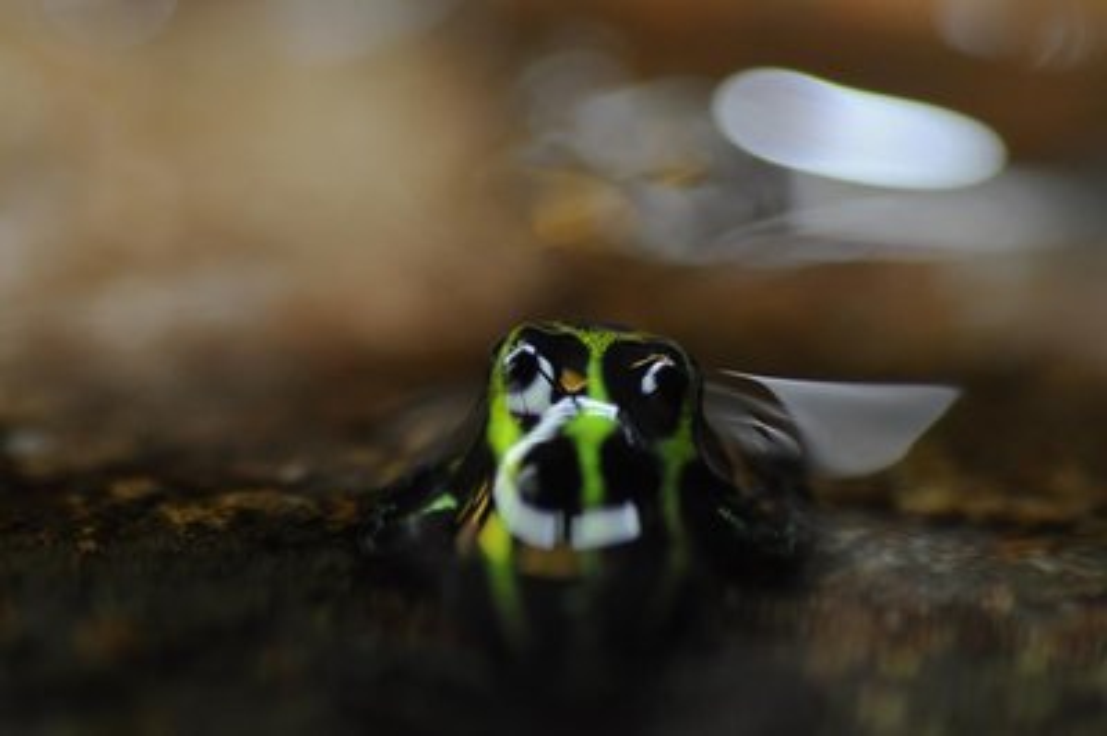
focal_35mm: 135
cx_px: 554
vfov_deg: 10.1
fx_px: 4148
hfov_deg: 15.2
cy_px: 368
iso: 800
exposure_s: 1/60
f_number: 5.6
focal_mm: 90
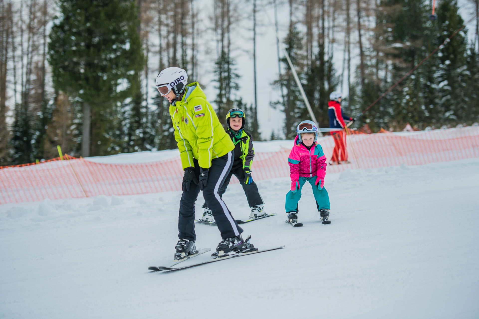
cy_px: 160
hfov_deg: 19.5
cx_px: 240
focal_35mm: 105
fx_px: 1396
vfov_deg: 13.0
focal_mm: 105
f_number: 2.8
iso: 320
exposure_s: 1/4000
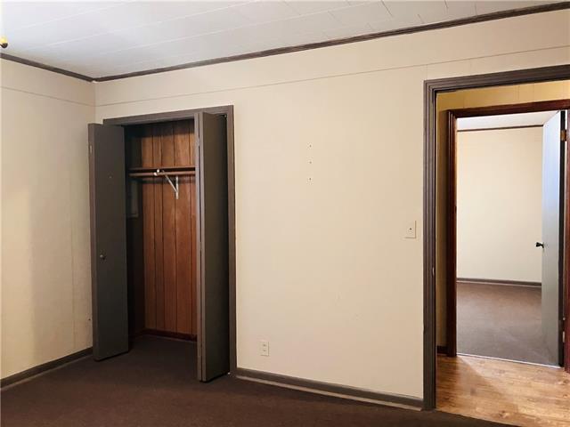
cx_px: 285
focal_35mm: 28
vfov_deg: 49.7
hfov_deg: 63.4
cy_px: 214
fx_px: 461
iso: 500
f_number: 1.8
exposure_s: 1/30
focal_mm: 3.99
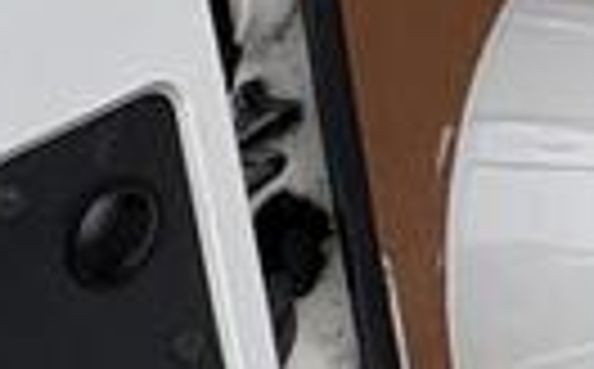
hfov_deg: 15.1
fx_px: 1632
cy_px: -418
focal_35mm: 101
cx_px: 1305
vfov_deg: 11.4
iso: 64
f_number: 2.2
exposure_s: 1/208
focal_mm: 2.22
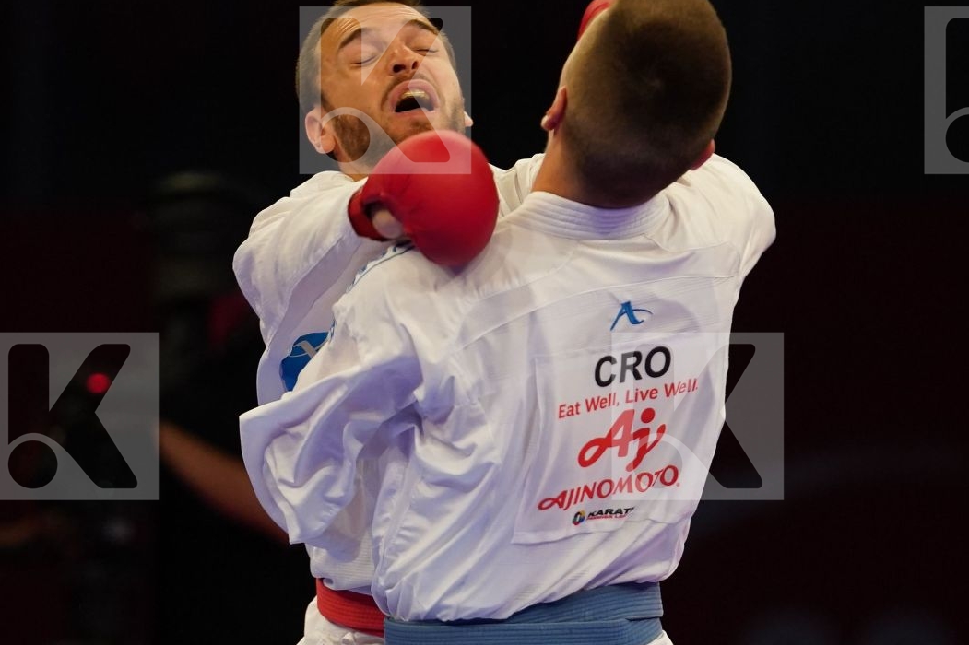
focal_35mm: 514
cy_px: 416
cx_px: 385
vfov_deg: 2.7
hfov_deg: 4.0
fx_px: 13830
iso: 2500
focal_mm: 200
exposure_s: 1/1000
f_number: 2.8
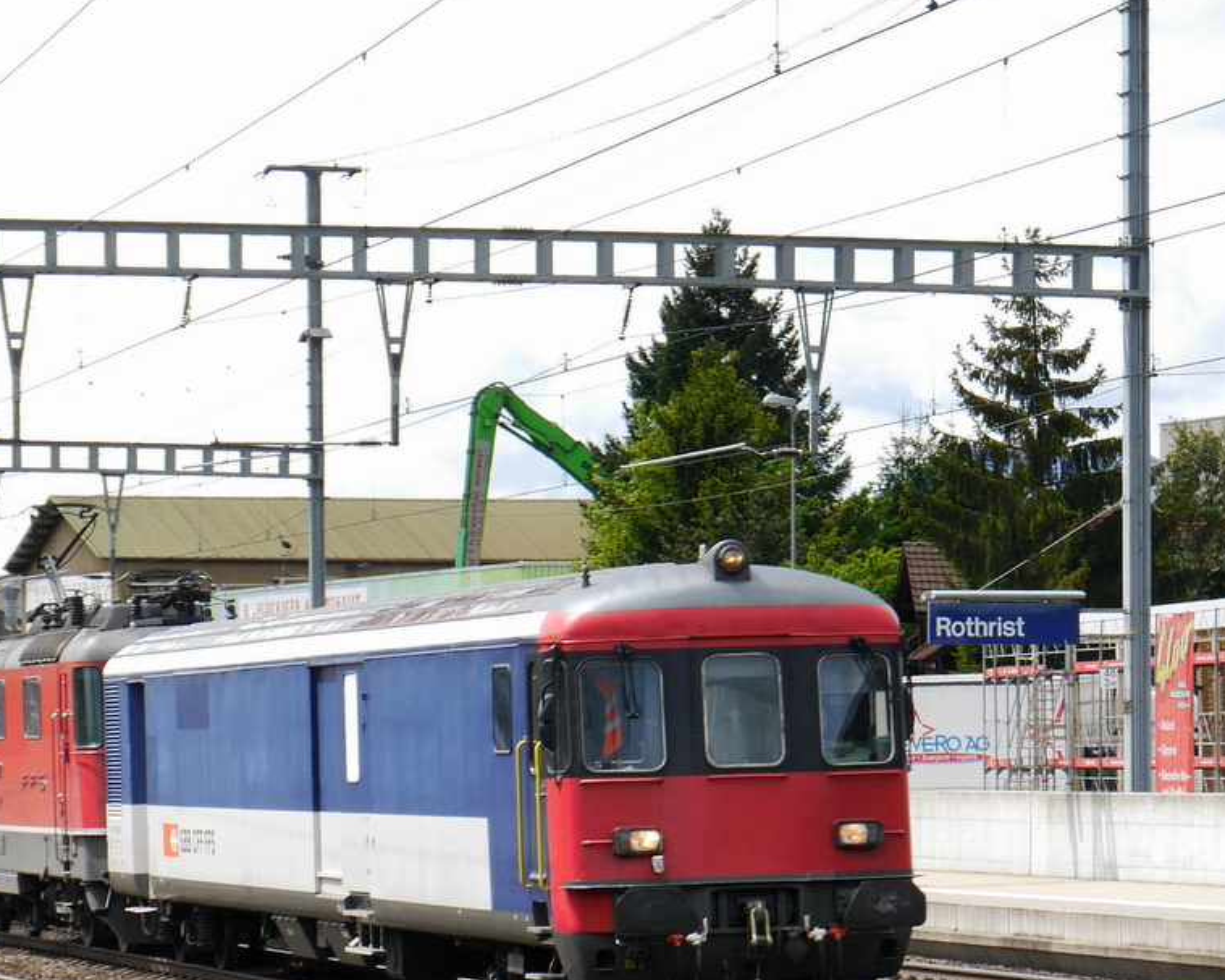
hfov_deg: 14.8
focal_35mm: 130
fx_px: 4712
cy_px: 693
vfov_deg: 11.8
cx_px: 483
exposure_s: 1/250
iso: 160
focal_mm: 42
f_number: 8
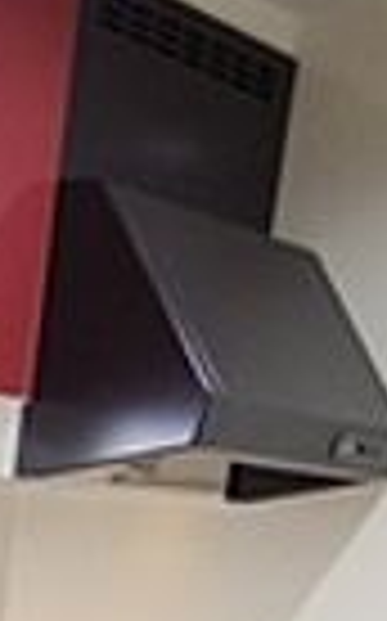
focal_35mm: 113
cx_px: -392
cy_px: 968
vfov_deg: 16.6
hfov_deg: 10.6
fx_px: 1911
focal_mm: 5
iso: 400
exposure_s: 1/40
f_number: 2.8
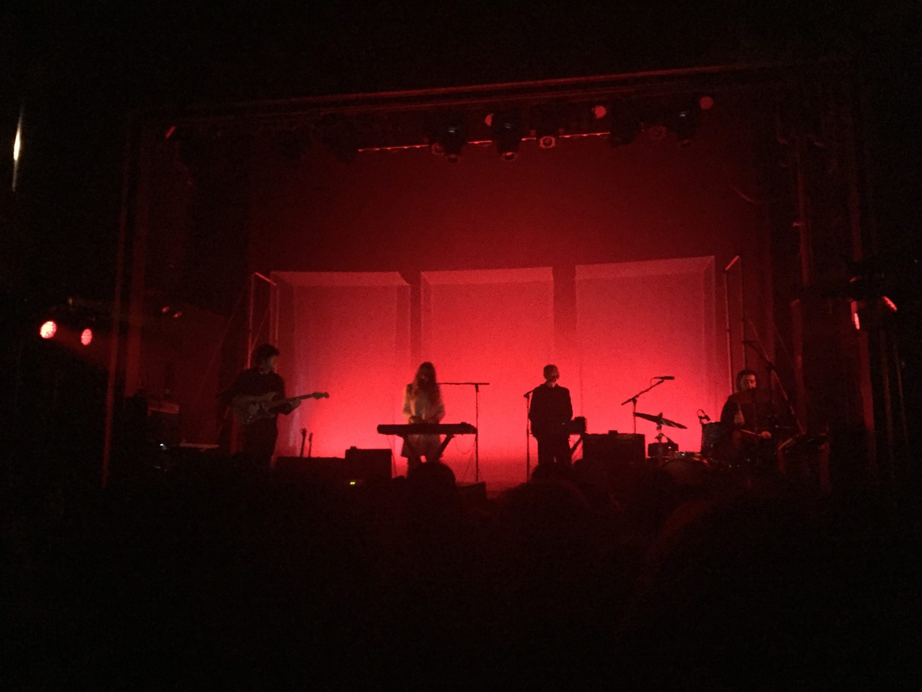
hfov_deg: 61.7
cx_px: 461
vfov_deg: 48.2
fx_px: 772
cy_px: 346
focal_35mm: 29
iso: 2000
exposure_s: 1/15
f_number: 2.2
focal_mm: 4.15
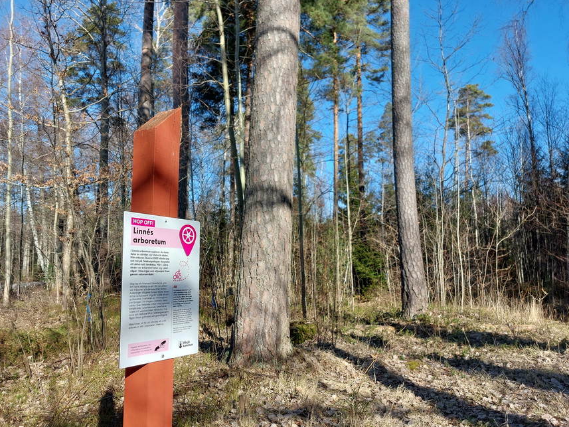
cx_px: 261
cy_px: 238
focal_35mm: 28
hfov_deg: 63.3
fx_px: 460
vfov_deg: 49.7
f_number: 1.8
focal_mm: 5.23
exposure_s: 1/626
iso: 25
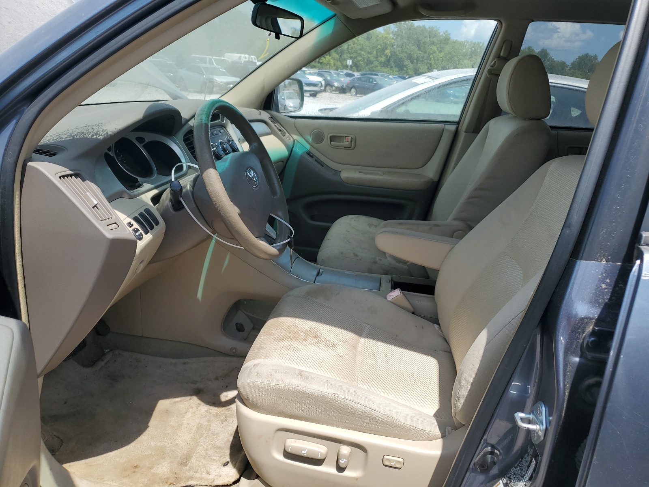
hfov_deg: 67.3
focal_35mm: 26
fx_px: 487
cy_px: 244
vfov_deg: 53.1
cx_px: 324
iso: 50
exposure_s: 1/2500
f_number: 1.5
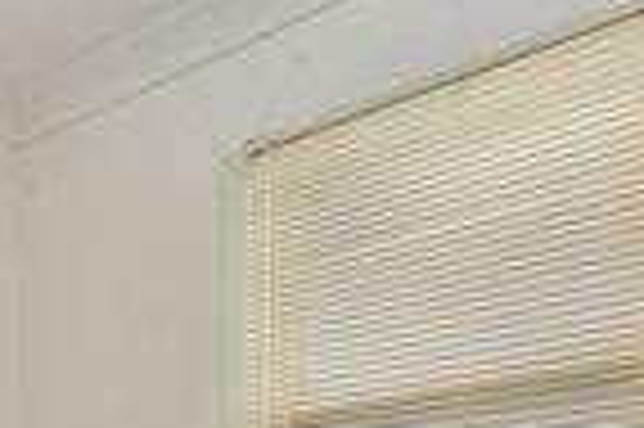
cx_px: 333
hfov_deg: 42.8
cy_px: 660
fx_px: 822
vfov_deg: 23.0
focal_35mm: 46
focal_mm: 14
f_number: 11
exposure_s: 1/20
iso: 125
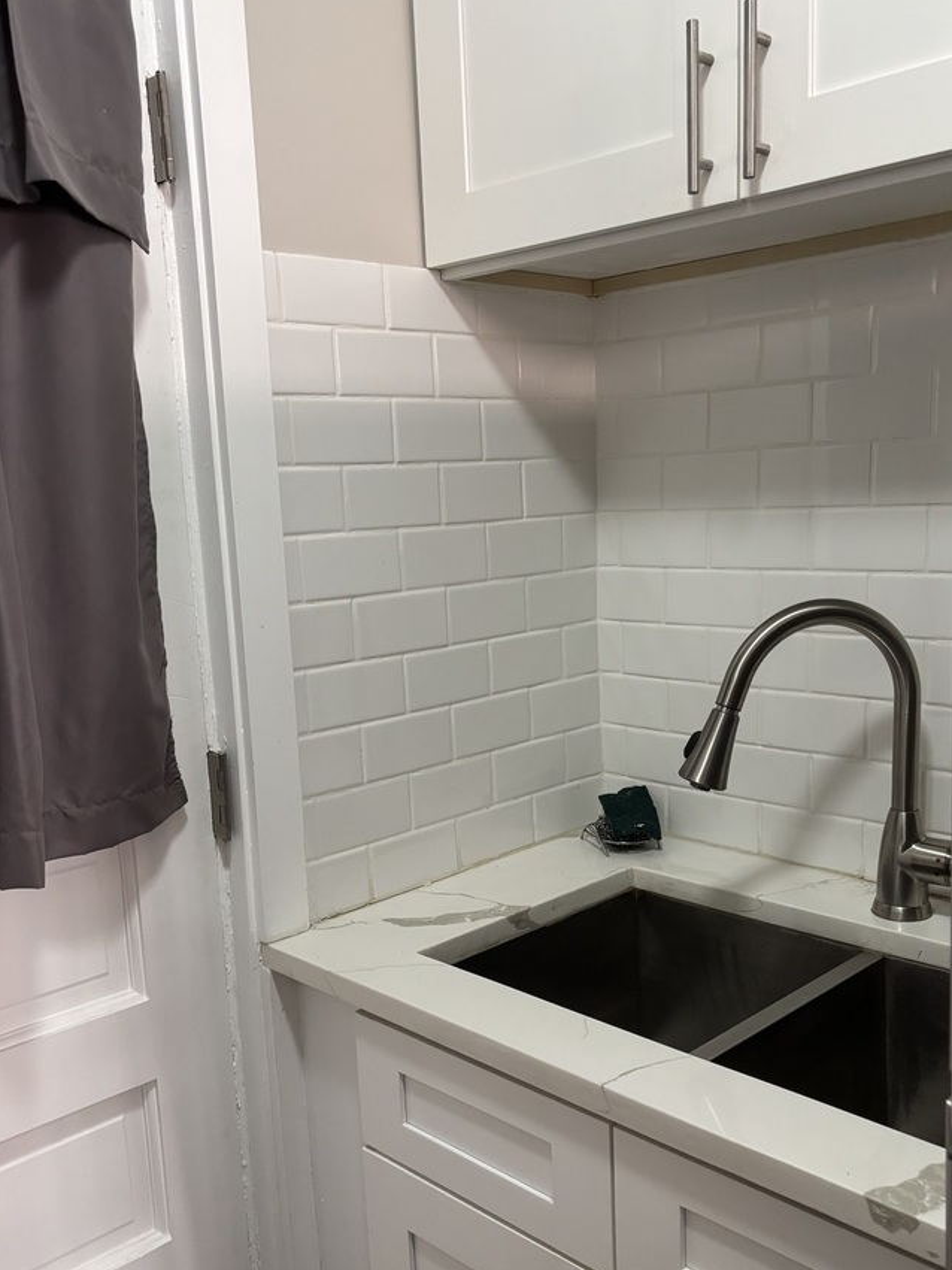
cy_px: 718
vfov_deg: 55.2
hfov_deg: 42.9
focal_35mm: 33
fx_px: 1210
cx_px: 482
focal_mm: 5.96
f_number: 1.6
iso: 250
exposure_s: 1/60
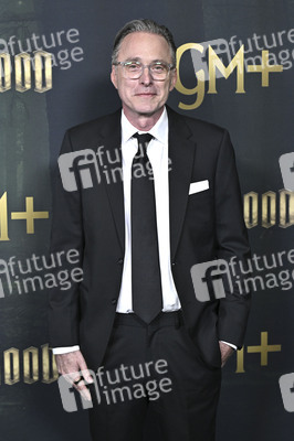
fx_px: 761
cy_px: 220
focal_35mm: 62
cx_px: 147
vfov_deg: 32.4
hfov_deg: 21.9
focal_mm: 62
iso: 1600
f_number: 6.3
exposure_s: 1/320
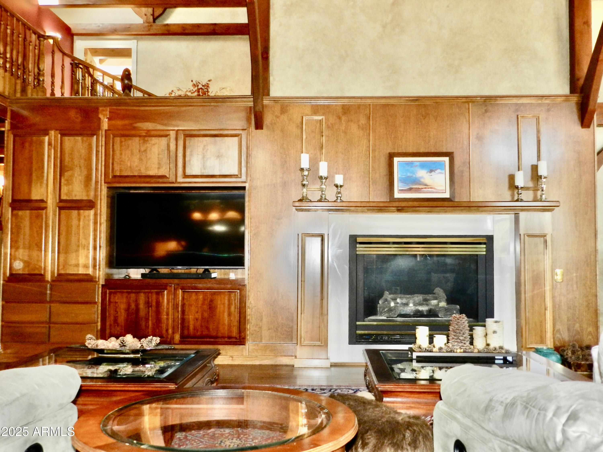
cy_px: 226
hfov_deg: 56.8
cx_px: 302
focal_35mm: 32
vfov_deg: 44.1
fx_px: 557
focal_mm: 5.6
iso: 360
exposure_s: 1/30
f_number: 3.7
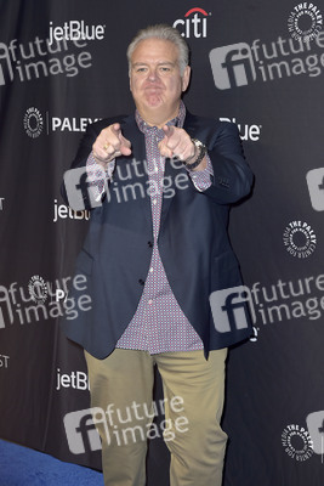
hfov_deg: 21.9
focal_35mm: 62
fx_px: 836
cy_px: 243
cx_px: 162
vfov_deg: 32.4
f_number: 5.6
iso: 250
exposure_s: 1/250
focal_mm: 62
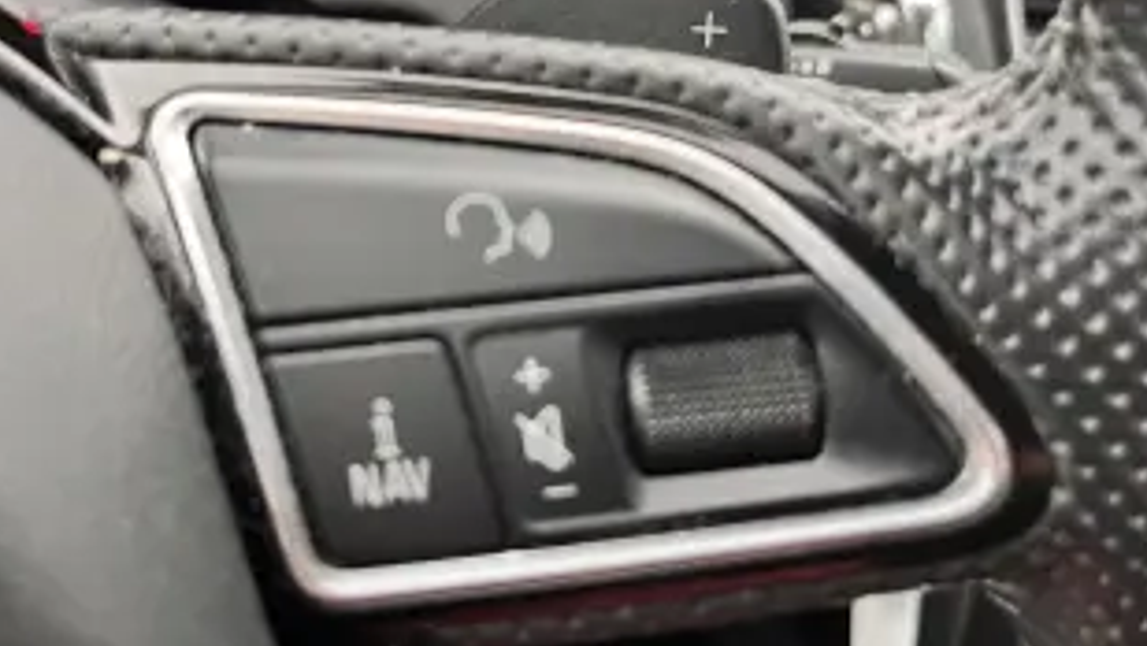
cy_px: 197
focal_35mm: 33
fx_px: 1004
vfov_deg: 35.2
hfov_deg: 59.5
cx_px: 561
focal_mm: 5.1
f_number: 1.6
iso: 200
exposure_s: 1/60
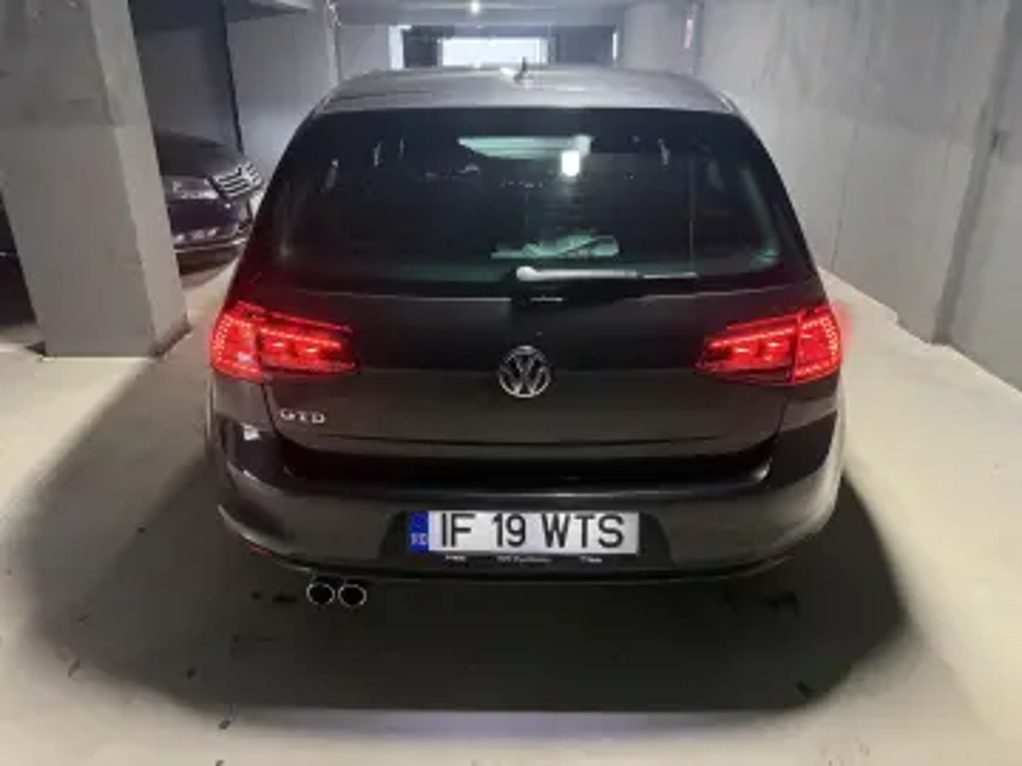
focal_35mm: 24
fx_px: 709
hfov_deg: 71.6
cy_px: 383
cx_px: 511
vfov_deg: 56.8
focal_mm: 6.76
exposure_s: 1/33
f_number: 1.78
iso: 800
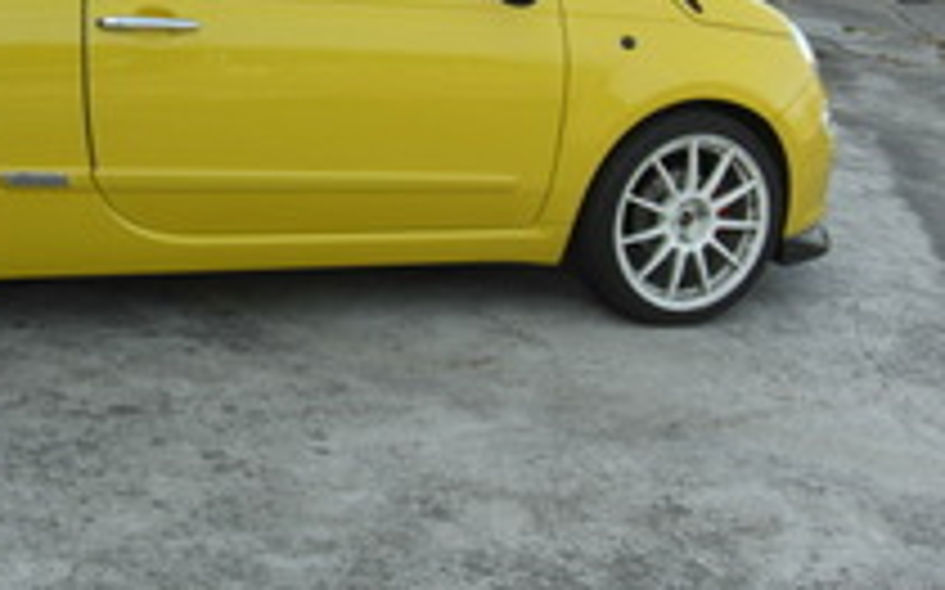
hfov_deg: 30.1
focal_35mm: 67
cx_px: 218
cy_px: 113
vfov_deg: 19.2
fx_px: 1725
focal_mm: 7.9
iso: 80
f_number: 2.8
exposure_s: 1/400
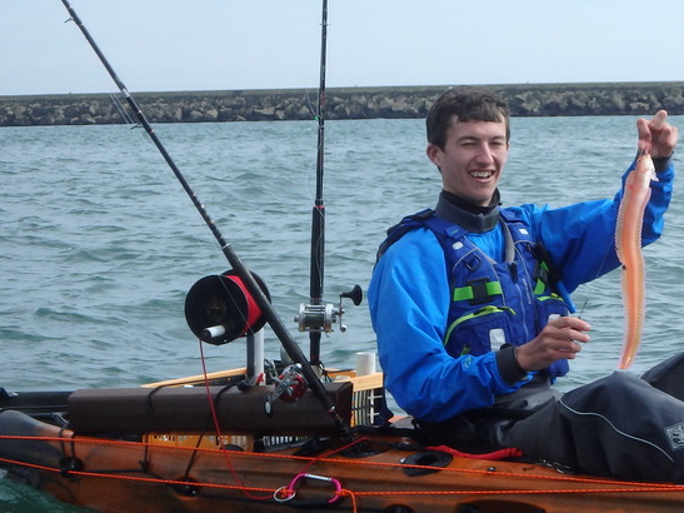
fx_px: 2627
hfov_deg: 14.7
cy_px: 150
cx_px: 616
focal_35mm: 133
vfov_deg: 11.1
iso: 125
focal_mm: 12.6
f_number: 5.1
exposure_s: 1/640
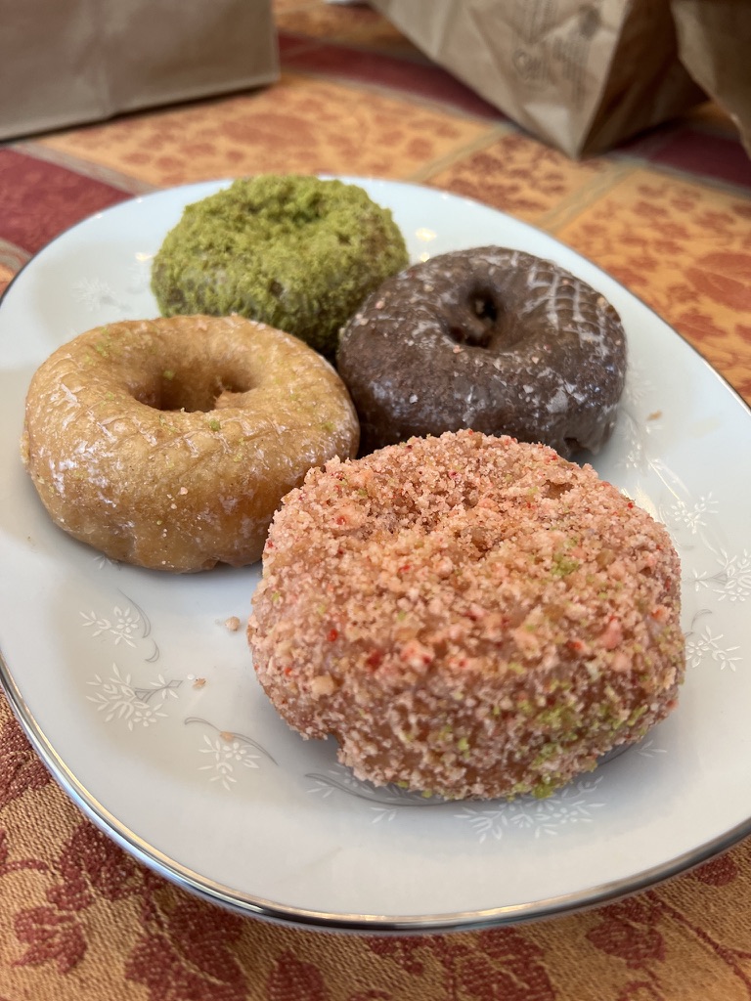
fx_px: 752
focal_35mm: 26
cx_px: 376
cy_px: 500
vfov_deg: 67.3
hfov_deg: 53.1
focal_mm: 5.7
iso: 125
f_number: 1.5
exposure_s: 1/60
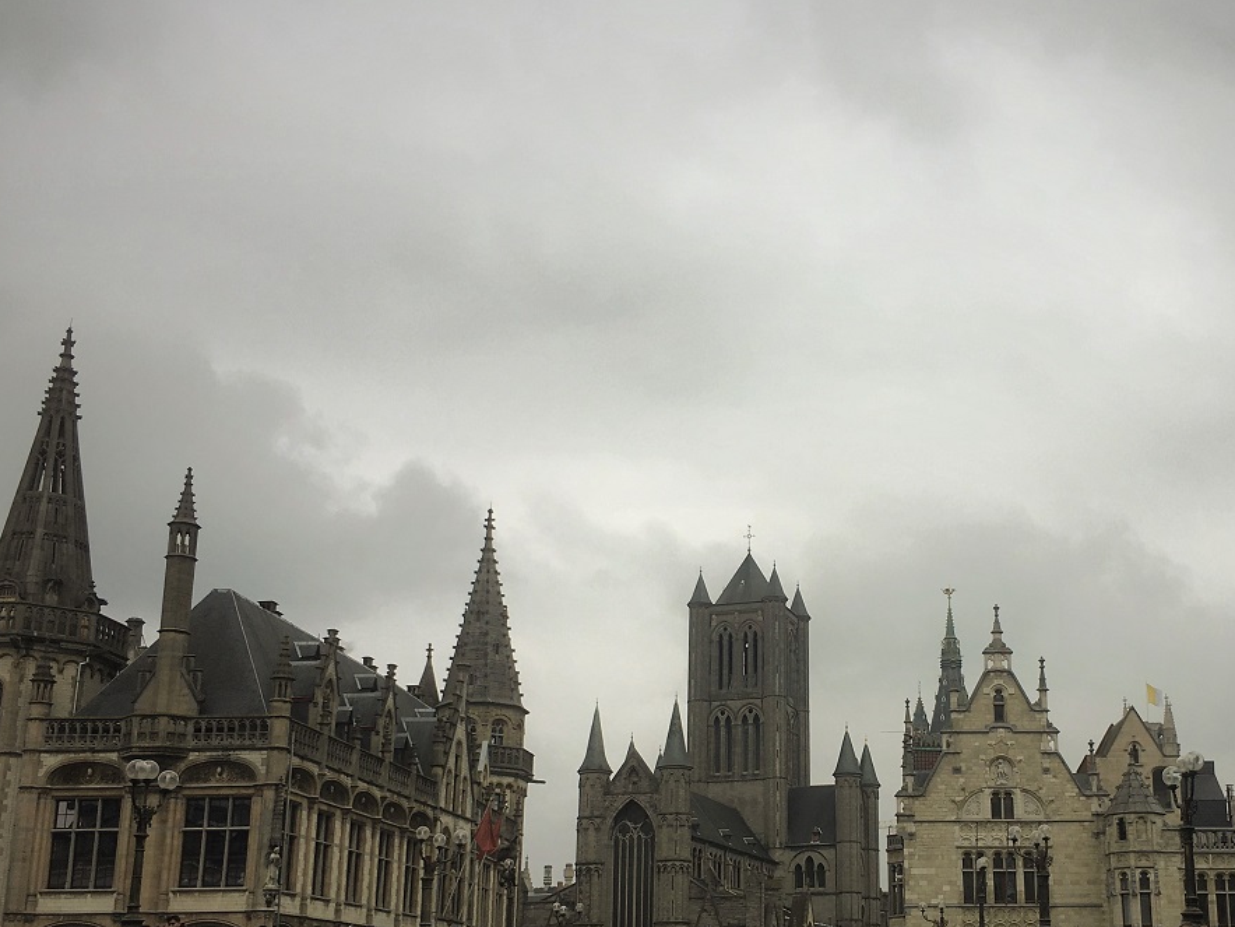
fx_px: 1498
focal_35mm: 42
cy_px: 618
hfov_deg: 44.2
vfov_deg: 34.0
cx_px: 823
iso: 25
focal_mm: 4.15
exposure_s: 1/1709
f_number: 2.2
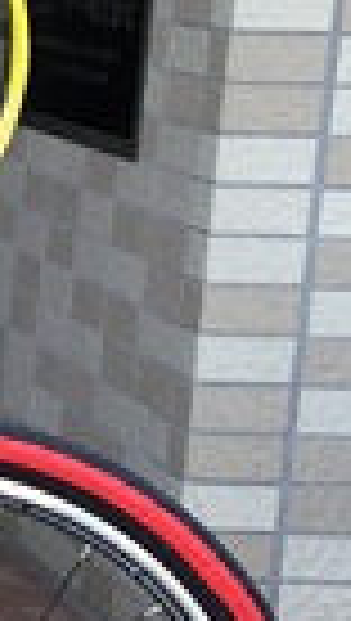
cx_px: -846
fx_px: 2259
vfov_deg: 15.6
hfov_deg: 7.4
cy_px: 252
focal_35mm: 137
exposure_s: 1/120
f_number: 2.2
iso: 32
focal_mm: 4.15
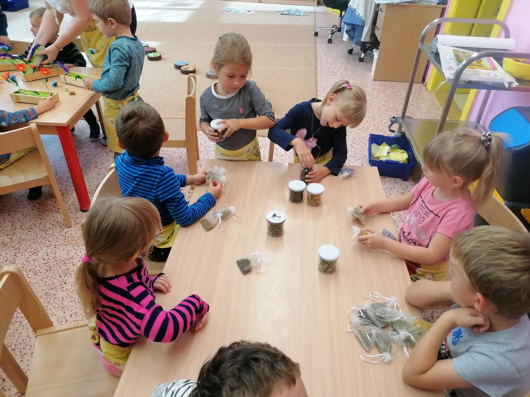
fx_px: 413
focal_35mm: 27
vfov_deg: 51.4
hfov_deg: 65.3
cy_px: 198
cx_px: 265
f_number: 1.8
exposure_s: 1/100
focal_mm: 4.75
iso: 250
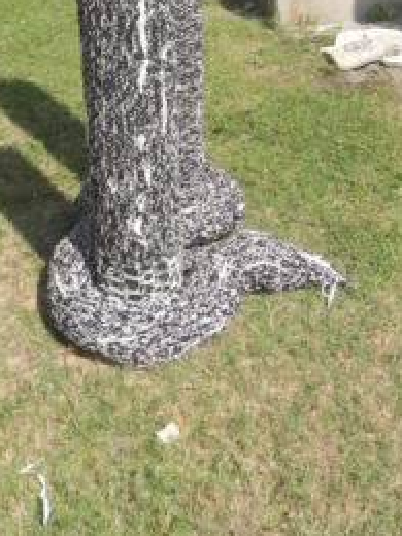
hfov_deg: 29.1
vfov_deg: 35.6
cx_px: 170
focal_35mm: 50
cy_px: 41
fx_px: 774
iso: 160
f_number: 8
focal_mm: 4.6
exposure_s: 1/200
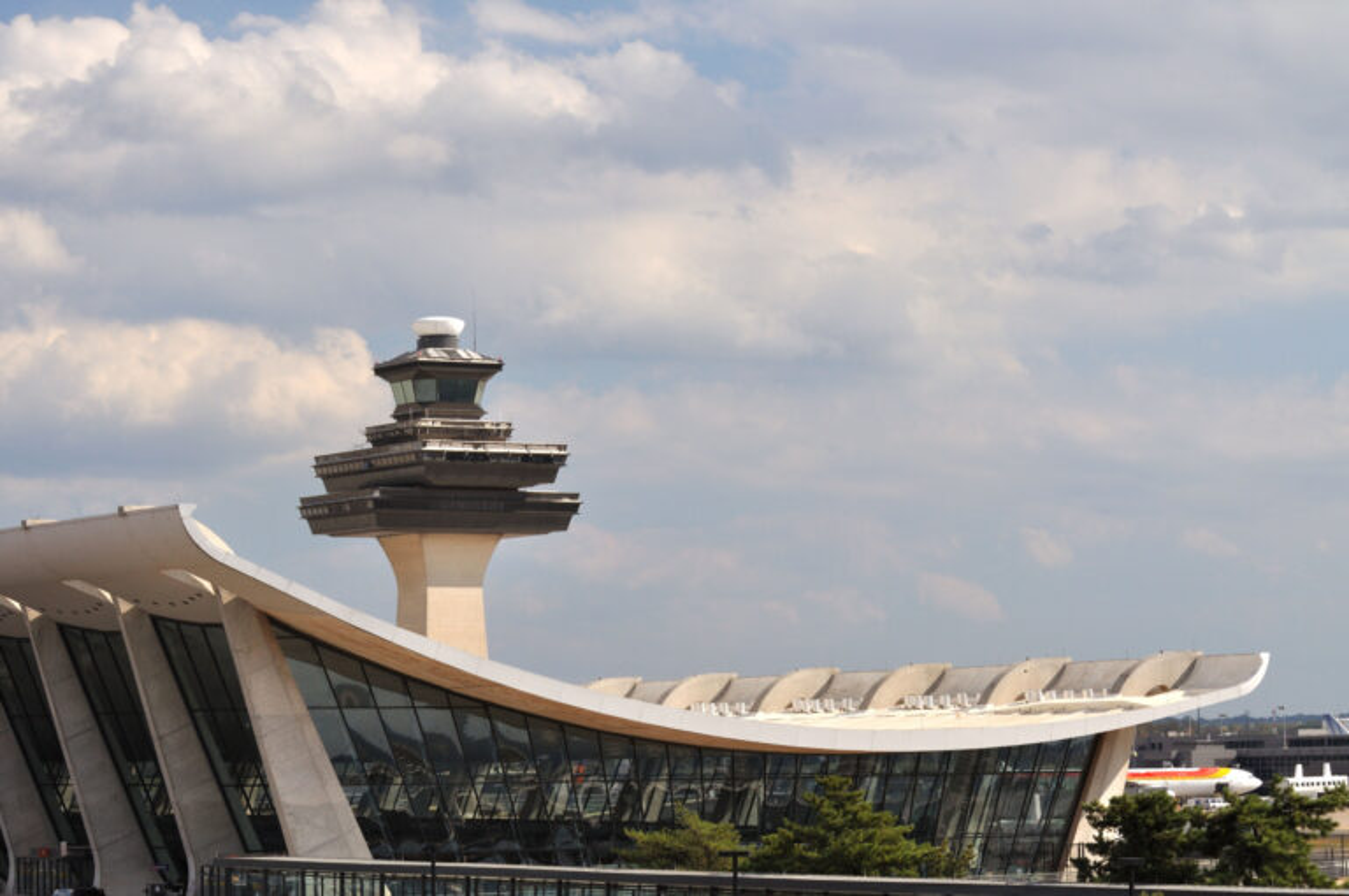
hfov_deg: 19.5
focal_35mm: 105
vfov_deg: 13.0
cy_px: 448
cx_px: 674
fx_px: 3930
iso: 200
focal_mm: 70
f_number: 9
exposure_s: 1/320
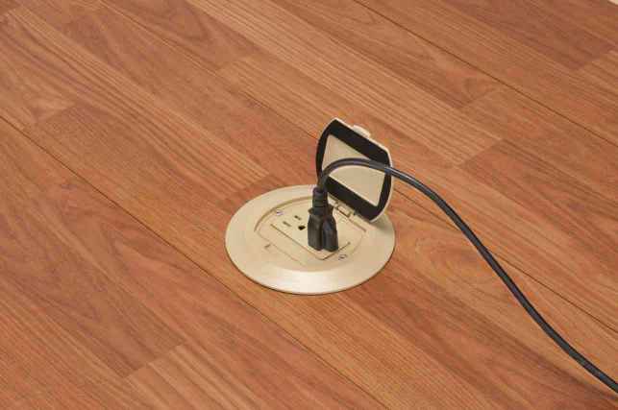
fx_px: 1543
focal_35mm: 90
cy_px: 205
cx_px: 309
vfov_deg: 15.1
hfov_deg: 22.6
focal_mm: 60
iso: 200
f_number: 18
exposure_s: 1/100
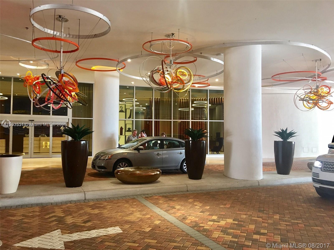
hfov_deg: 61.7
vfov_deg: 48.2
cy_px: 125
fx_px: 280
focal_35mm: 29
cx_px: 167
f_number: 2.2
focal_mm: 4.15
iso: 50
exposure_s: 1/15
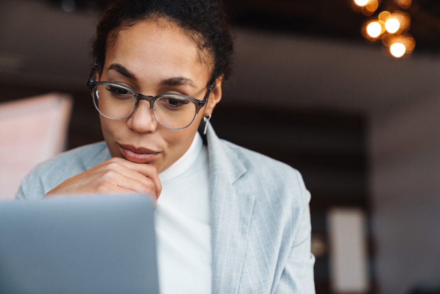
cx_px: 220
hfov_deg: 28.8
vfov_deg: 19.5
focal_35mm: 70
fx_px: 856
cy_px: 147
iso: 1600
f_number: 3.2
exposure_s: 1/160
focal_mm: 70
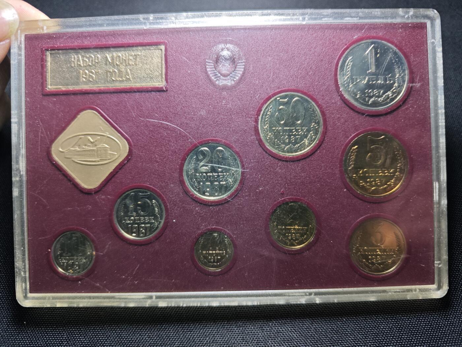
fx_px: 320
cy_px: 174
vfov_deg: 56.8
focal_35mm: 24
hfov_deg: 71.6
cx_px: 231
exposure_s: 1/66.9
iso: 125
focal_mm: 5.84
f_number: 1.6
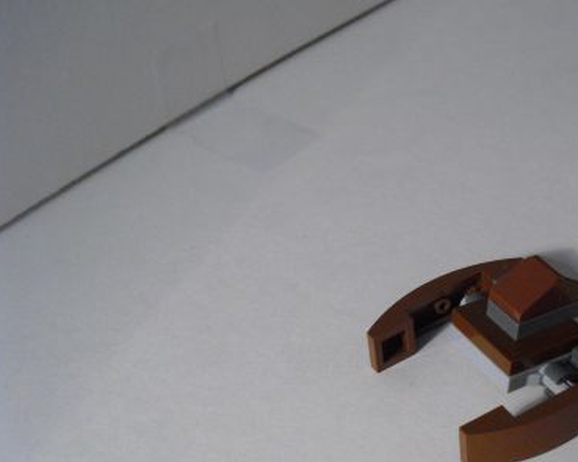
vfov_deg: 24.7
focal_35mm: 61
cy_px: 338
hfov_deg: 29.9
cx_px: 497
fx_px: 1043
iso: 400
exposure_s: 1/80
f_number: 3.1
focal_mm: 6.3
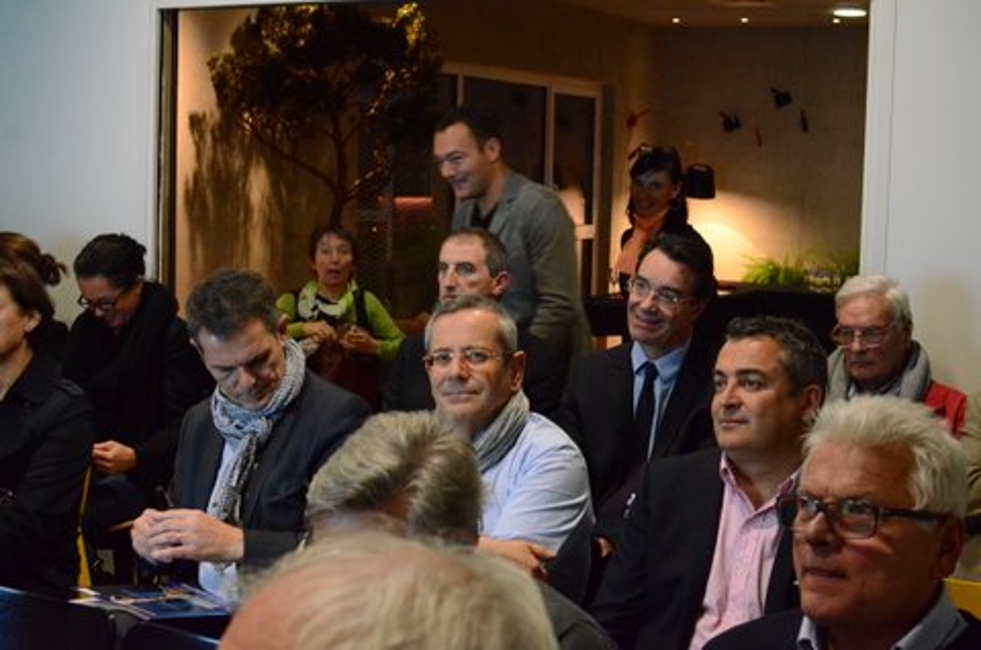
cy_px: 325
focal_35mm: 52
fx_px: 1428
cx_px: 490
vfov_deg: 25.6
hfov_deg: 37.9
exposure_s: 1/50
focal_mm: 35
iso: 6400
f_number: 5.6
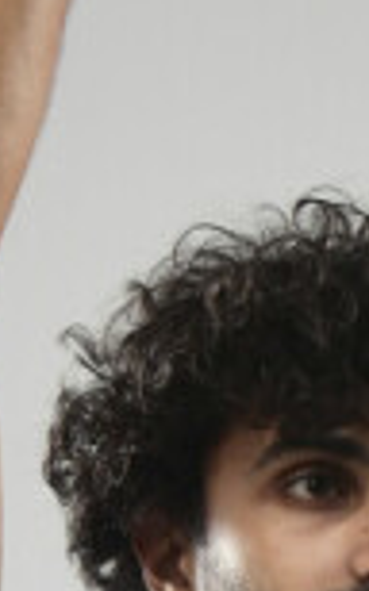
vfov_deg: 6.6
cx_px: 619
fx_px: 4868
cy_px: 1428
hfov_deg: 4.3
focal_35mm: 302
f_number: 5.6
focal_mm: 38
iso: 400
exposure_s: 1/125
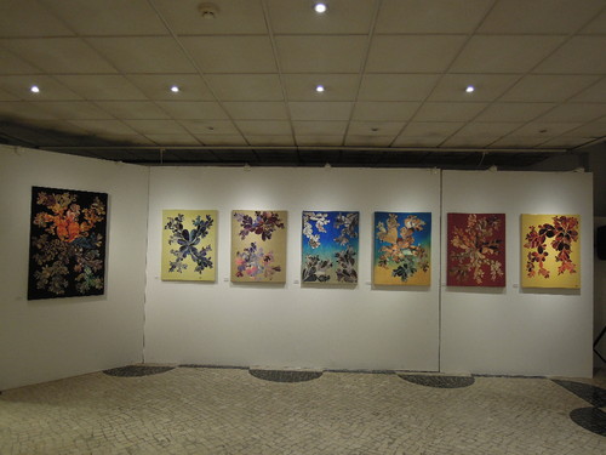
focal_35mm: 24
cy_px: 228
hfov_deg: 71.6
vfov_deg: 56.8
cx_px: 303
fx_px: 420
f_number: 2.2
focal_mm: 4.3
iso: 320
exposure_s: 1/60
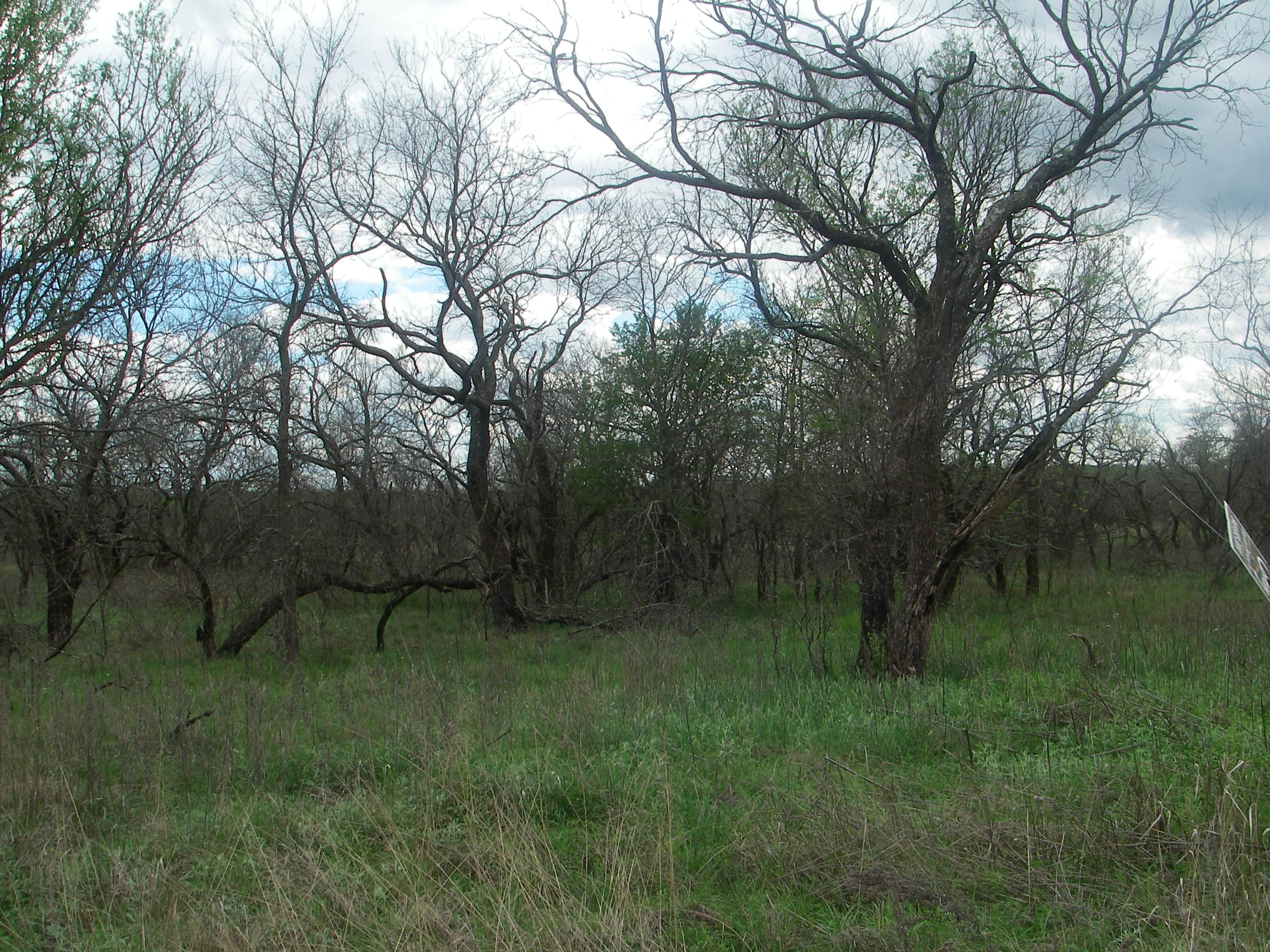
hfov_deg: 49.0
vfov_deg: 37.7
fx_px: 1394
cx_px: 635
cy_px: 476
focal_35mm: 38
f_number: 6.6
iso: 64
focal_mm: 6.3
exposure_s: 1/125
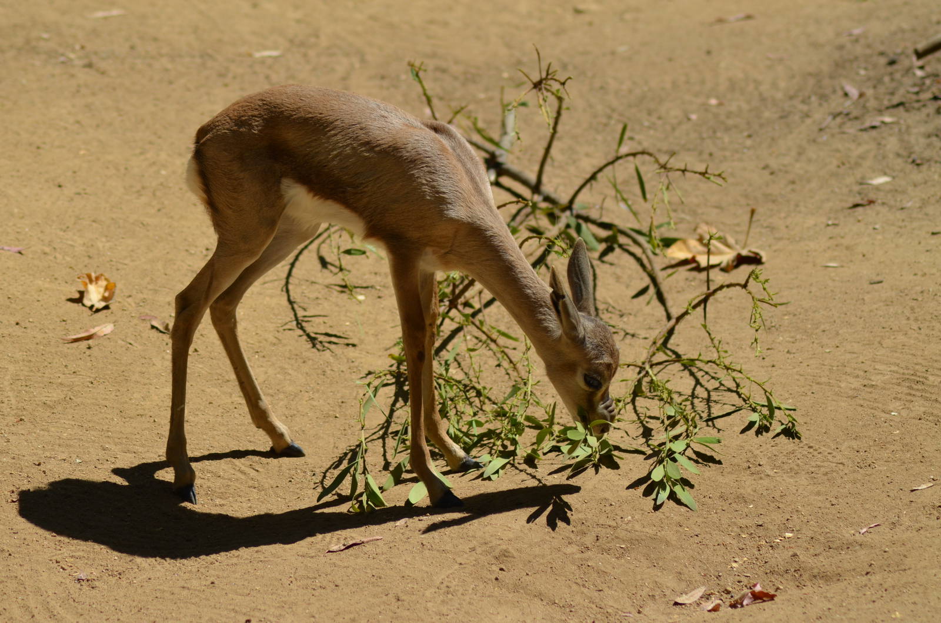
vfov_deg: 5.4
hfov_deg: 8.1
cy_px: 312
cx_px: 470
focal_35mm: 255
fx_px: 6652
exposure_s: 1/2000
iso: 320
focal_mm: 170
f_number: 5.6
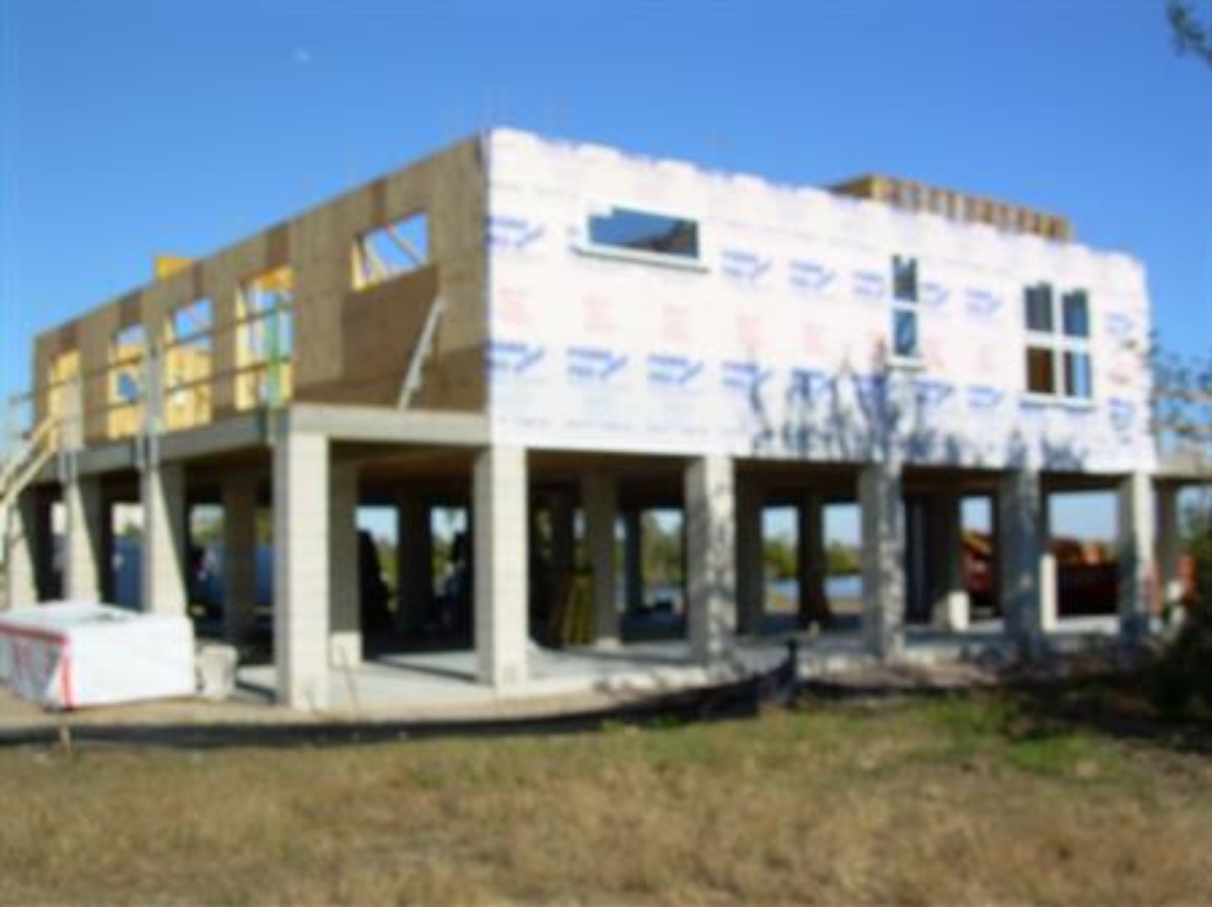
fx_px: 1540
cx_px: 606
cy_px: 454
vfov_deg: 32.8
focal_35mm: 44
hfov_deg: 43.0
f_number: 4.8
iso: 50
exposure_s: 1/500
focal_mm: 7.2
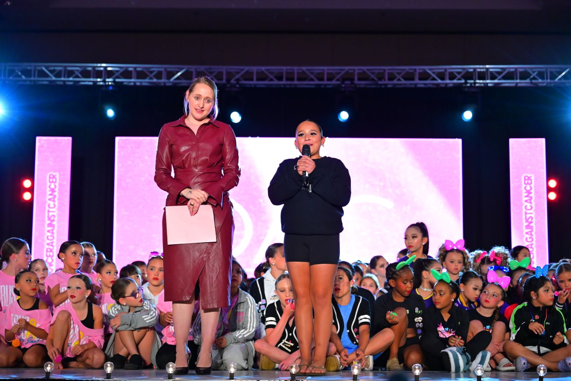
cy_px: 190
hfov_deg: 29.2
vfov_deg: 19.7
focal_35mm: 69
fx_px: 1094
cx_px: 286
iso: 4000
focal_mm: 69
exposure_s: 1/800
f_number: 3.2
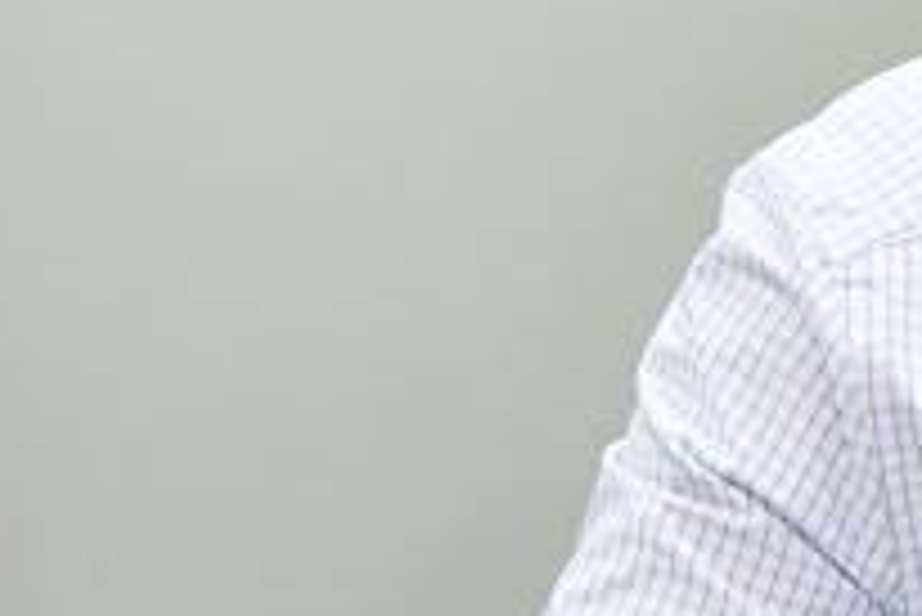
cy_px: 205
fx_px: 14198
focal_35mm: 554
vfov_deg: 2.5
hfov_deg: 3.7
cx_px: 1376
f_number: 5.3
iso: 1000
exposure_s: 1/60
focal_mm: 95
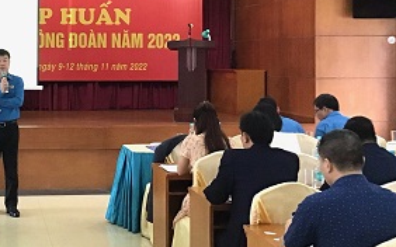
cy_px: 48
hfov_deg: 28.6
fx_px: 755
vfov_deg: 18.4
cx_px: 63
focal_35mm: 70
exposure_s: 1/33
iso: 160
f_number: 2.4
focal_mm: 3.3
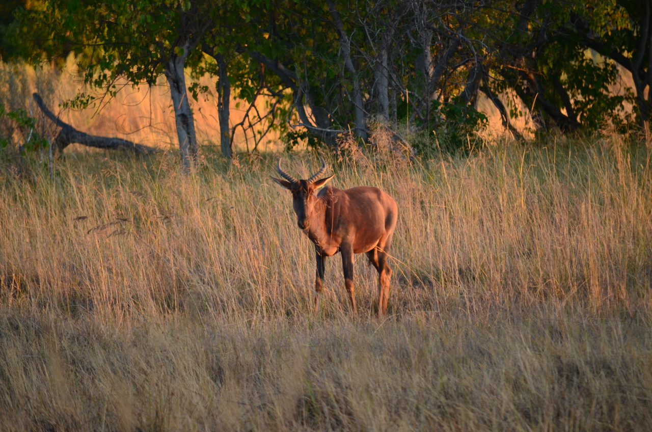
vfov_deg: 3.0
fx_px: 8134
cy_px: 216
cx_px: 326
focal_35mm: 450
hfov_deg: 4.6
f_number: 5.6
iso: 720
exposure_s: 1/250
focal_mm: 300
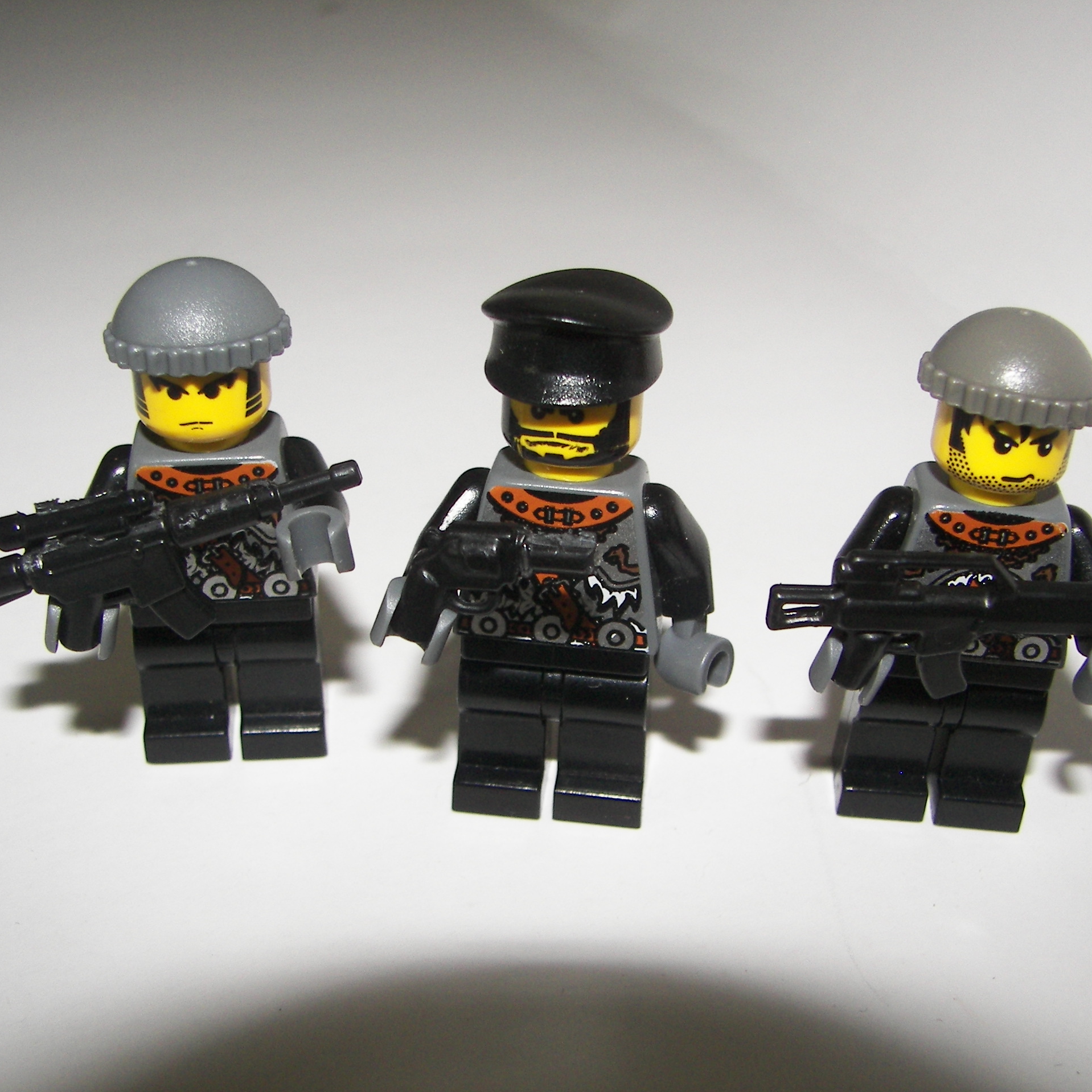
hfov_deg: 39.2
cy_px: 544
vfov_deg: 39.2
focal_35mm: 43
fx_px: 1535
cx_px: 560
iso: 100
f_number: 2.8
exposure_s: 1/30
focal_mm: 6
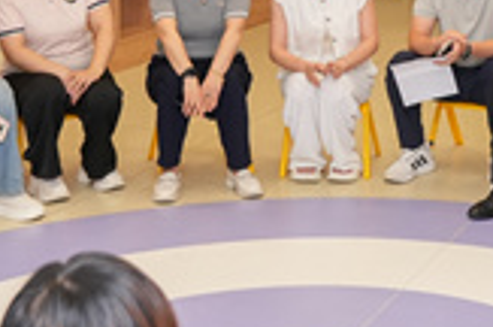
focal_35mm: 96
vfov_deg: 14.1
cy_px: 56
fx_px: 1312
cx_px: 396
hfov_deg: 21.0
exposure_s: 1/250
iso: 2000
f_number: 4
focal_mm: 24
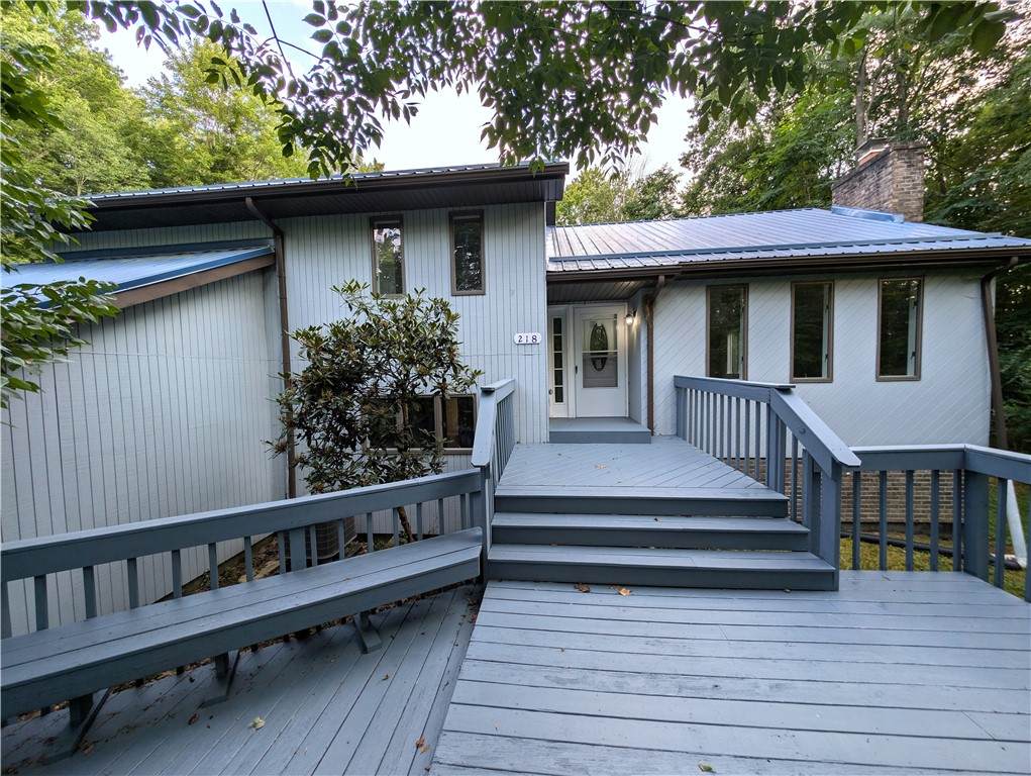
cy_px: 388
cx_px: 516
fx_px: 358
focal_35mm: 12
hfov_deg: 110.5
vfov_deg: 94.6
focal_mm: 2.23
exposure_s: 1/281
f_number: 1.95
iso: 42
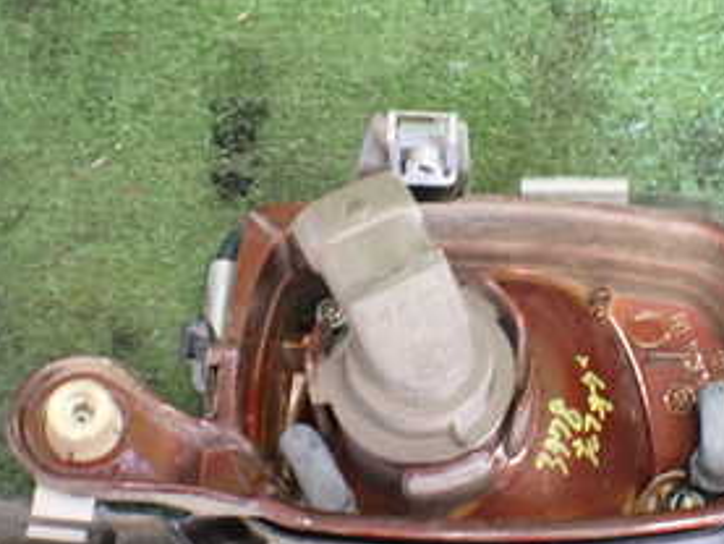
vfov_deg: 22.6
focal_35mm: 65
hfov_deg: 29.6
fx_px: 1360
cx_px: 478
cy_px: 267
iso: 800
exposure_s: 1/50
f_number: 2.3
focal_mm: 5.4
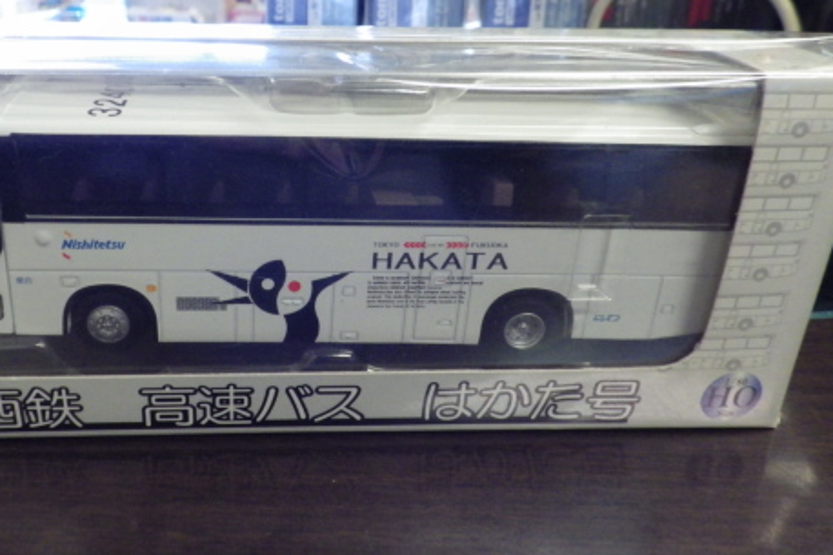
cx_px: 278
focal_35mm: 32
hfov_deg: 57.5
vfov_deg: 40.7
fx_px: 740
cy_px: 202
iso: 400
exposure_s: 1/45
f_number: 3.1
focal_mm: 4
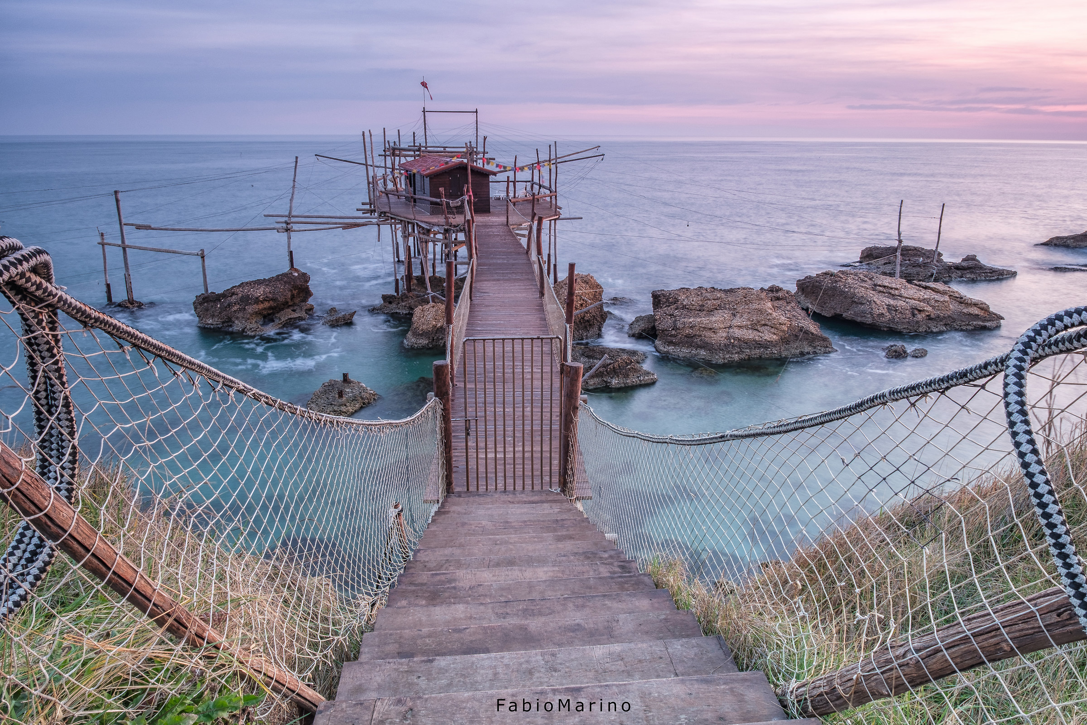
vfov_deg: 53.1
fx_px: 724
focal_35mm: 24
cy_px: 362
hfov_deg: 73.8
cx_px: 544
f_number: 16
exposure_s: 4
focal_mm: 16
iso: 200
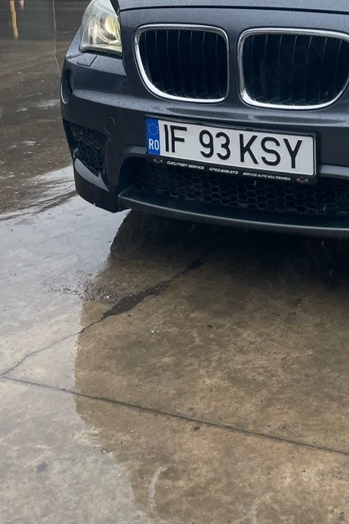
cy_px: 68
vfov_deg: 34.0
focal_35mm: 56
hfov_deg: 22.8
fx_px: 815
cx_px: 382
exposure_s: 1/647
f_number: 1.6
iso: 32
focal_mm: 4.2
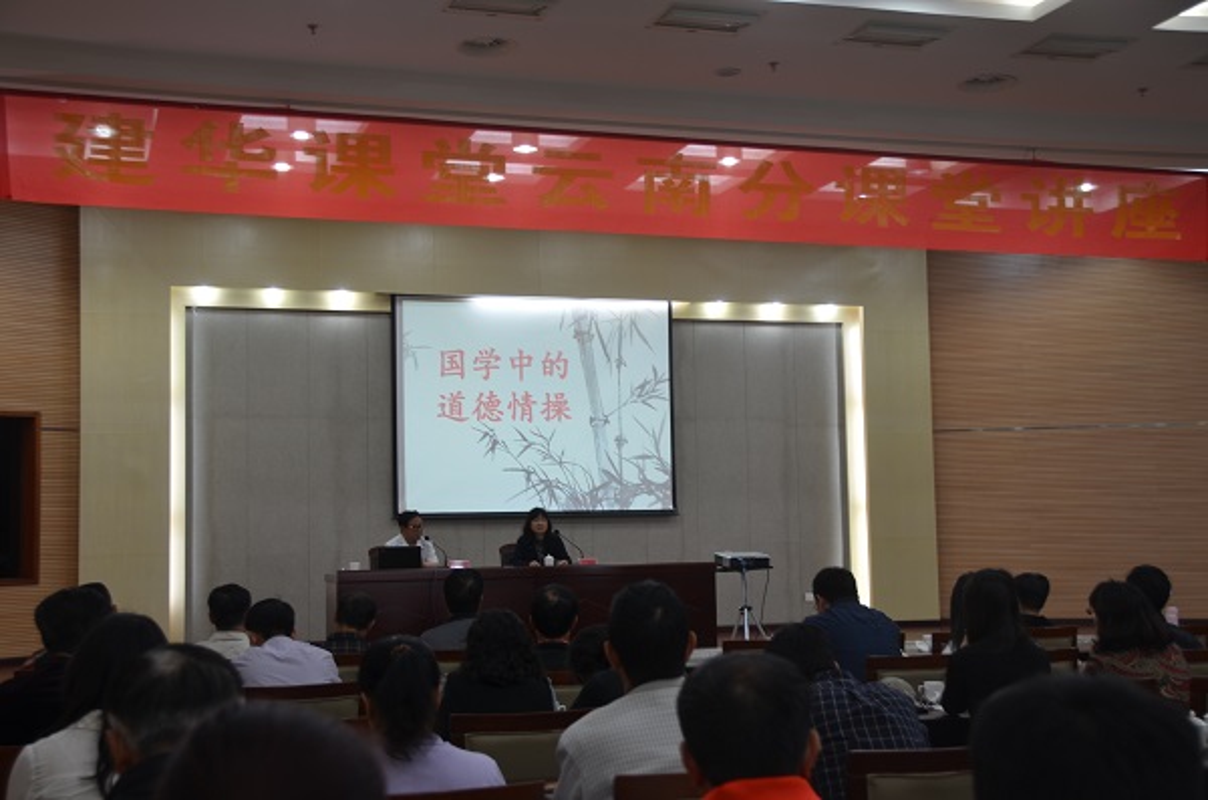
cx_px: 604
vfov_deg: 27.9
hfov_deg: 41.2
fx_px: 1607
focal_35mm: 48
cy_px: 400
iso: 100
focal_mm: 32
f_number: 4.2
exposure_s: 1/13
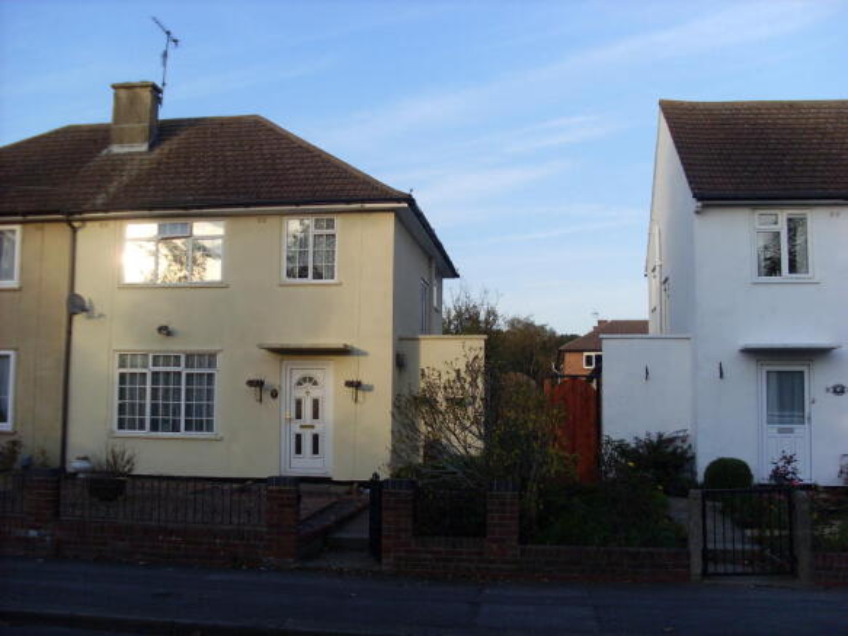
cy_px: 318
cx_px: 424
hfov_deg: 49.0
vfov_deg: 37.7
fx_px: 931
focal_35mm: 38
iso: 80
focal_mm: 6.3
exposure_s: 1/125
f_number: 7.7
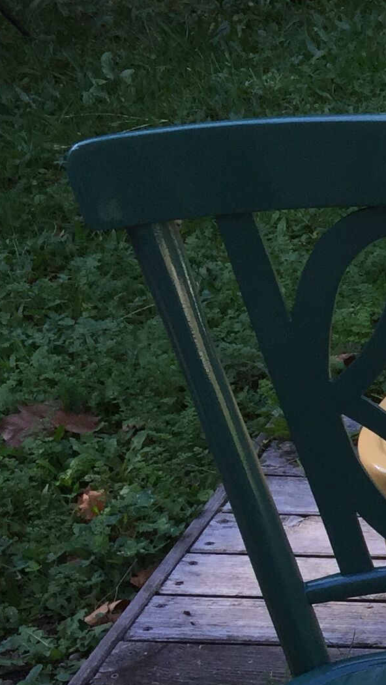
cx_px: 1056
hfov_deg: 10.0
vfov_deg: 21.0
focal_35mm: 98
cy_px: 697
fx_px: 1783
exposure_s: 1/241
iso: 32
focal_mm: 4.15
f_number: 2.2
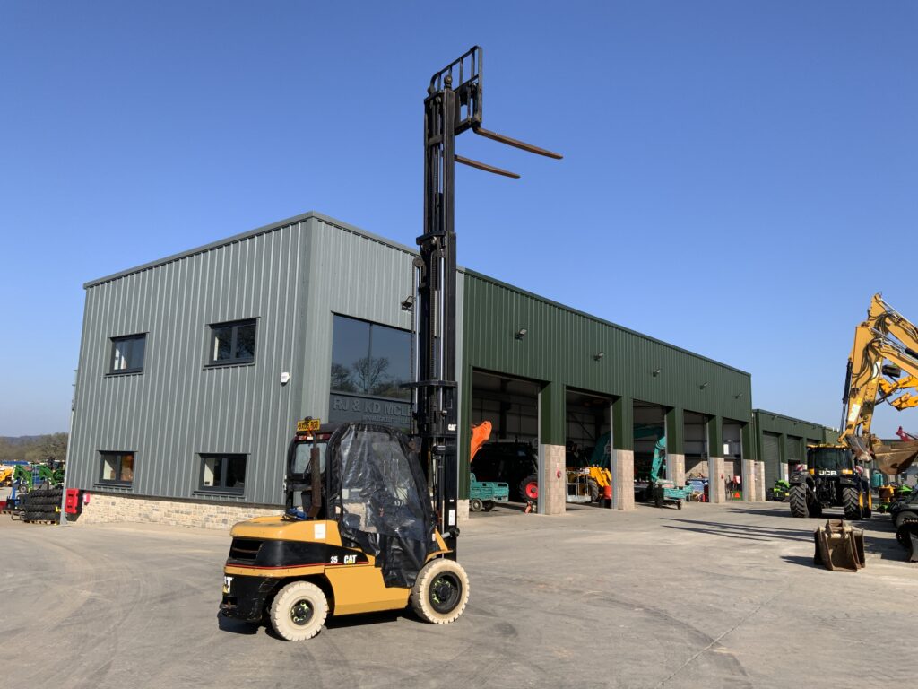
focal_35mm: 29
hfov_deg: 61.7
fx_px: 769
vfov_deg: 48.2
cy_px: 344
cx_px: 459
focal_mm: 3
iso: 16
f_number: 1.8
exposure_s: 1/1912
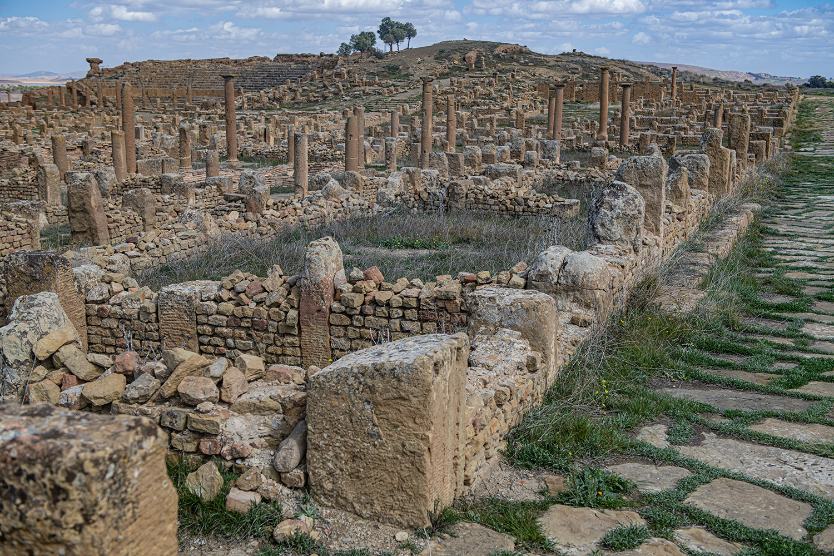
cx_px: 417
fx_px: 1019
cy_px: 278
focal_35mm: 44
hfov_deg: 44.5
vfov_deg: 30.5
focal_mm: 44
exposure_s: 1/125
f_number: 5.6
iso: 100
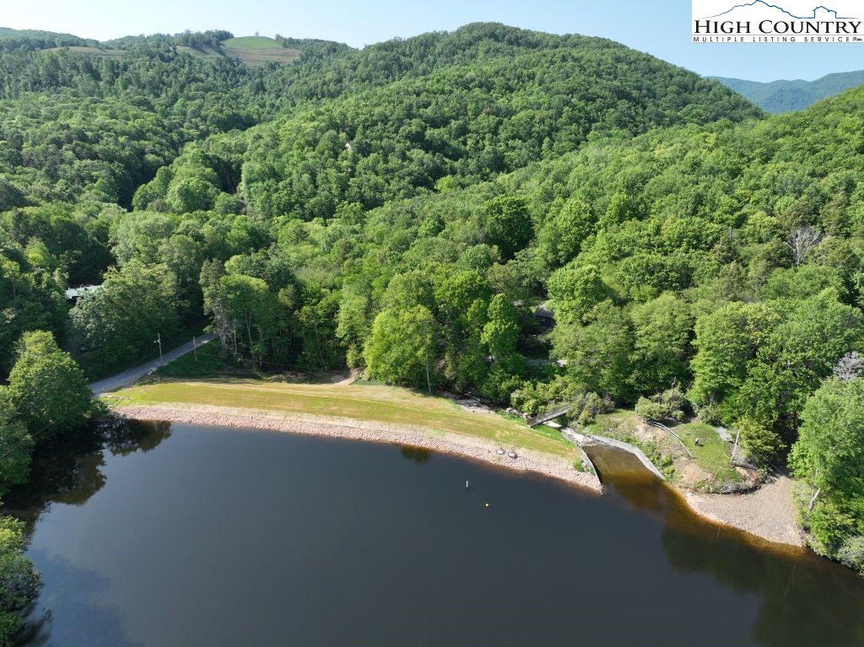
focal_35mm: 24
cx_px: 432
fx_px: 599
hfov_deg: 71.6
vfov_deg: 56.8
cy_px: 324
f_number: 2.8
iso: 200
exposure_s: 1/1600
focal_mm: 12.29
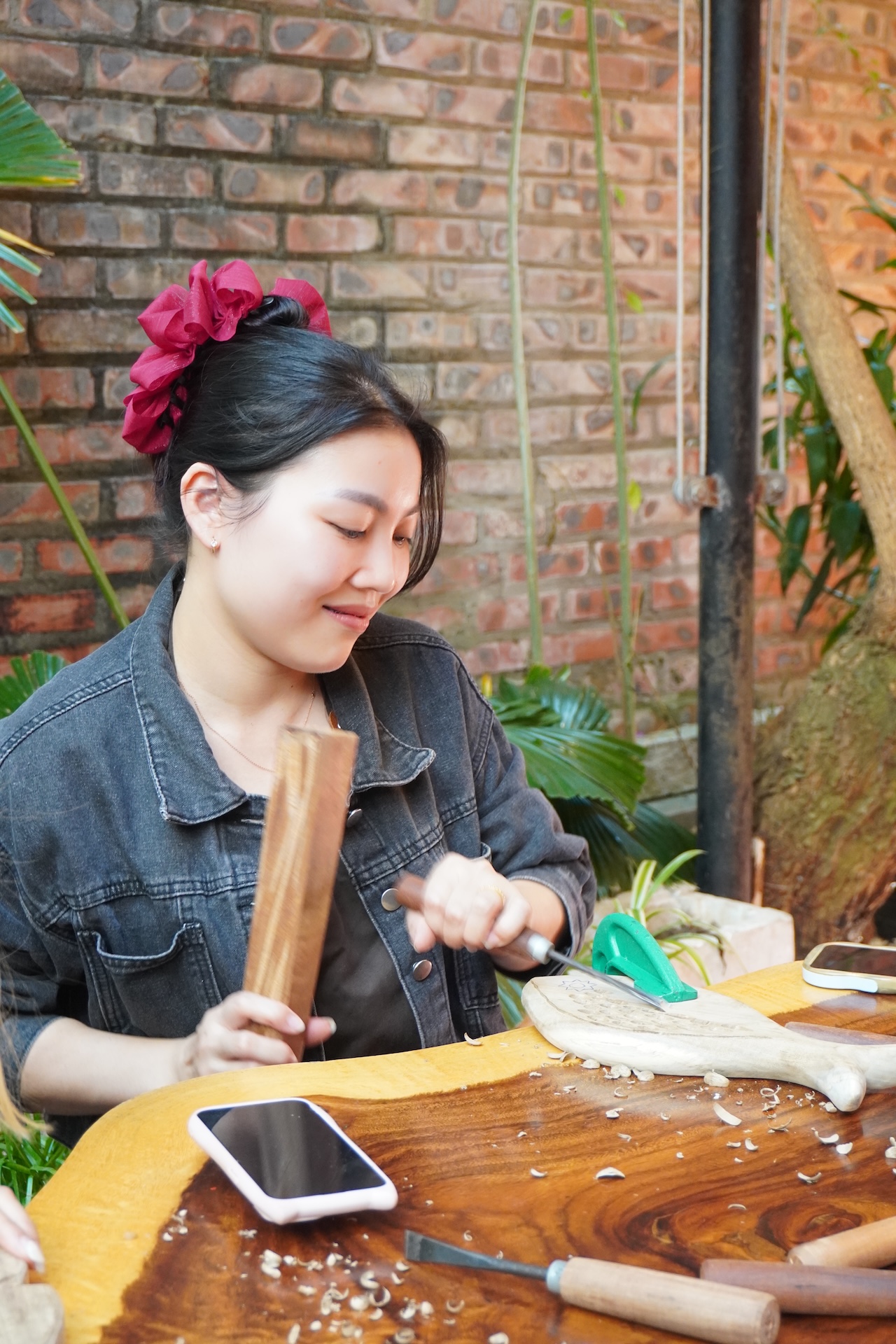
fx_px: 2240
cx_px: 448
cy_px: 672
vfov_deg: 33.4
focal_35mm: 60
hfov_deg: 22.6
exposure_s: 1/50
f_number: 5.6
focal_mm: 40
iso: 2000
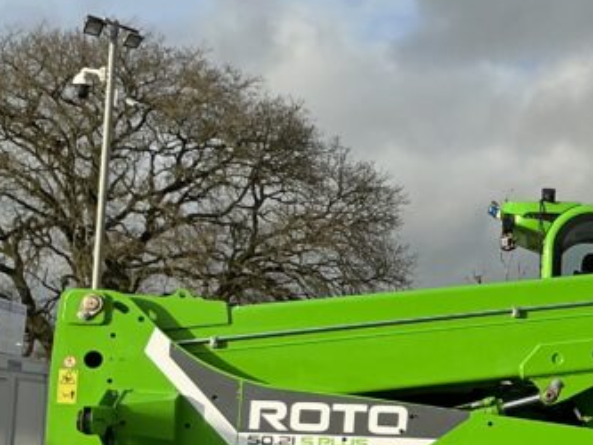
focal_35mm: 86
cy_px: 317
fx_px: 1474
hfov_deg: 20.7
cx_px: 775
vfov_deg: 17.1
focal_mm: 3
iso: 25
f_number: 1.8
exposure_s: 1/1412
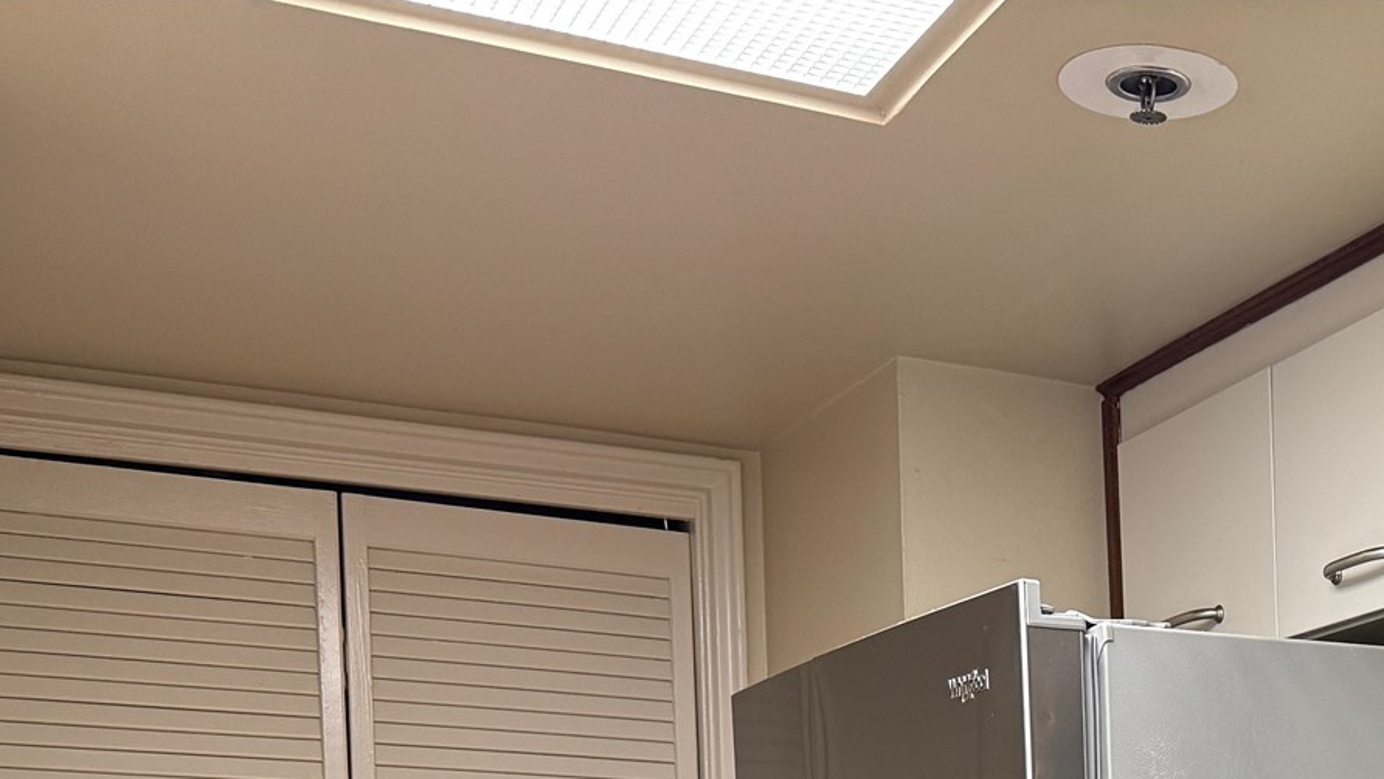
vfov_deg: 17.8
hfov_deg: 32.4
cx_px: 1345
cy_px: 1187
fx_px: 2202
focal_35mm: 60
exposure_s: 1/60
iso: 200
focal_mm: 6.76
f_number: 1.78
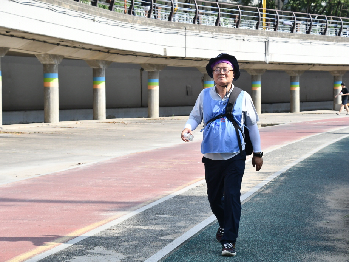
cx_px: 188
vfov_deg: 14.6
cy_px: 131
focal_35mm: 101
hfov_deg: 19.4
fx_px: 1018
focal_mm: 62
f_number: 9
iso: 800
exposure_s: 1/1250
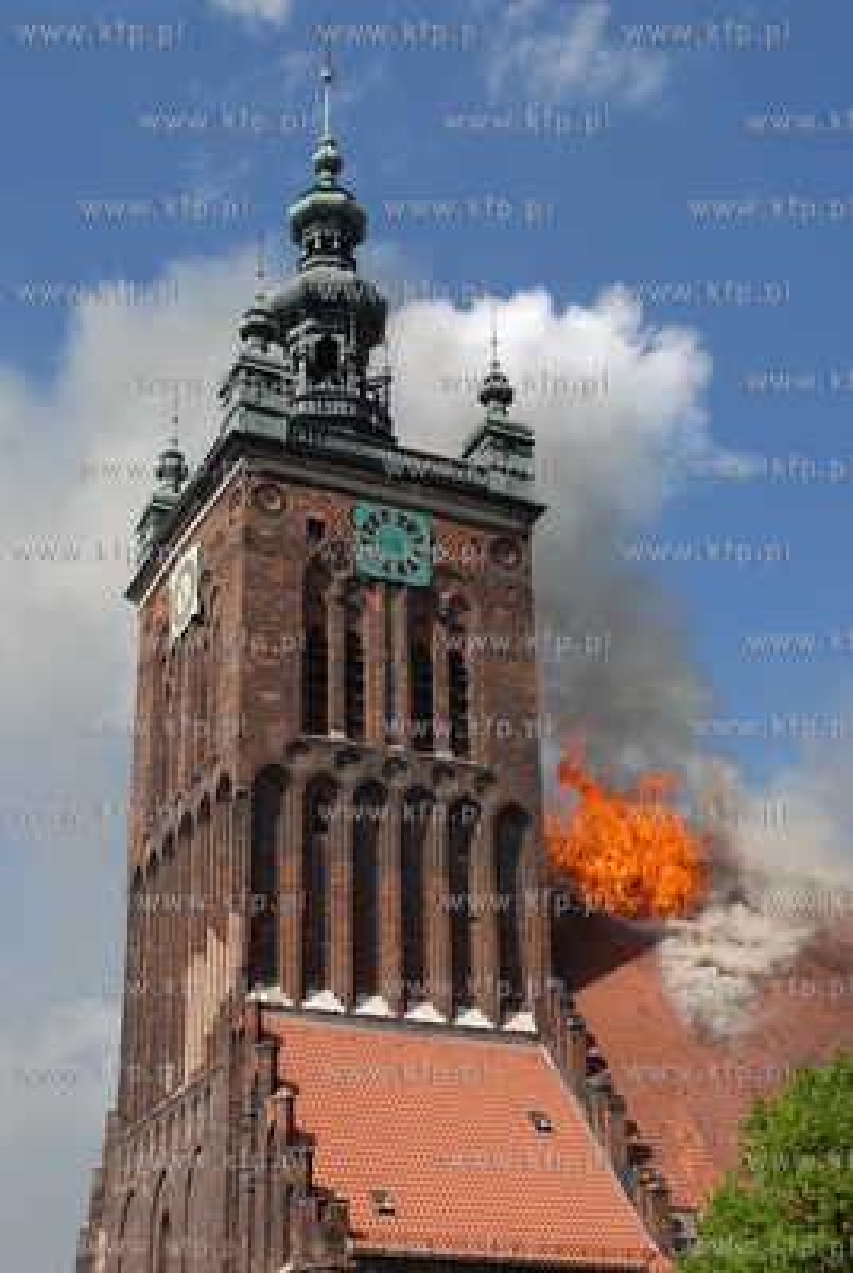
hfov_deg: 25.8
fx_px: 1859
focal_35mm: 52
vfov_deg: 37.8
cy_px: 636
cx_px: 426
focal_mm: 35
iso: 100
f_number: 5.6
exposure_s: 1/500
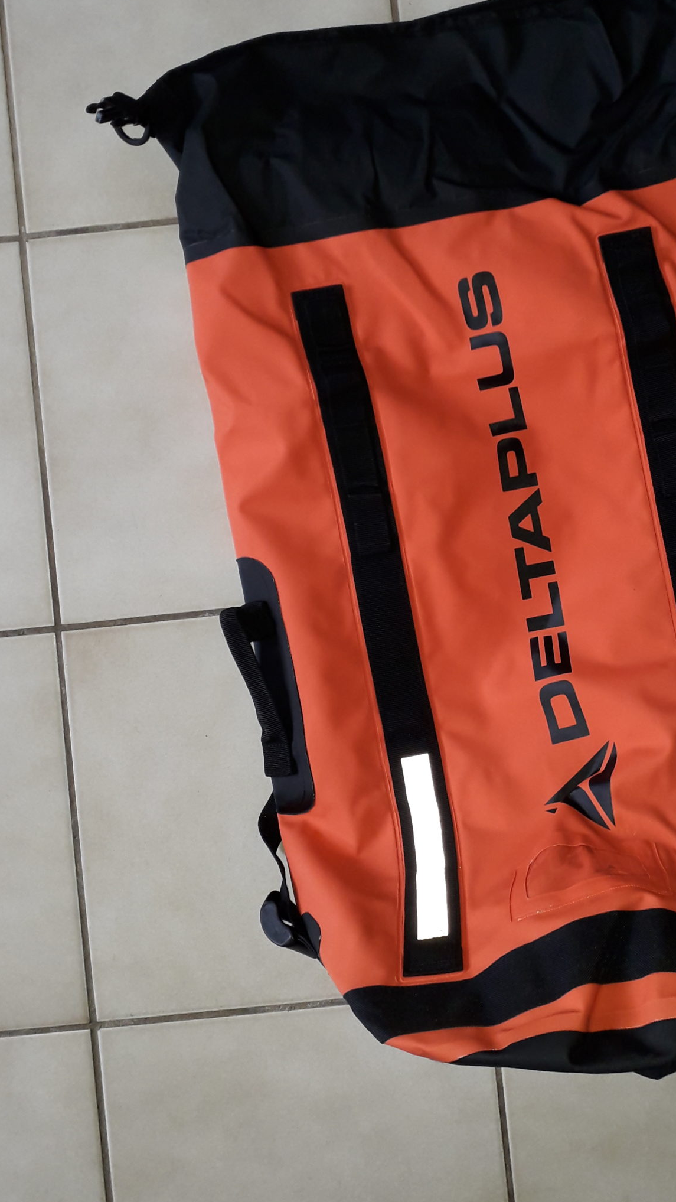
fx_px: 1179
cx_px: 470
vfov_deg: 53.9
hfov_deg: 31.7
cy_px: 539
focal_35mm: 37
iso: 80
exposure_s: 1/50
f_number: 1.9
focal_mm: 3.6
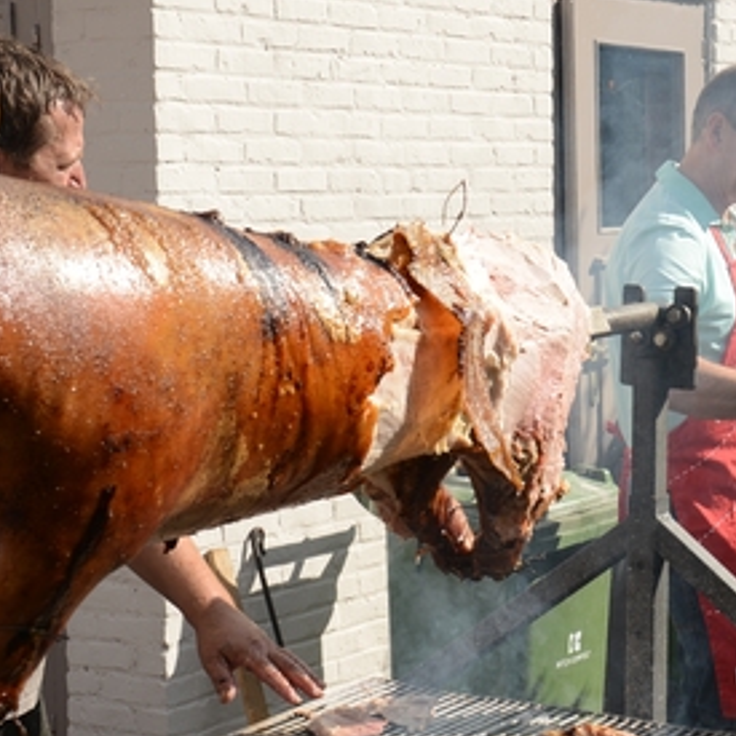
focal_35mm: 89
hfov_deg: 19.4
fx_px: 2141
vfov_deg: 19.5
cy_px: 302
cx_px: 522
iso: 200
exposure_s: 1/320
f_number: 9
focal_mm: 48
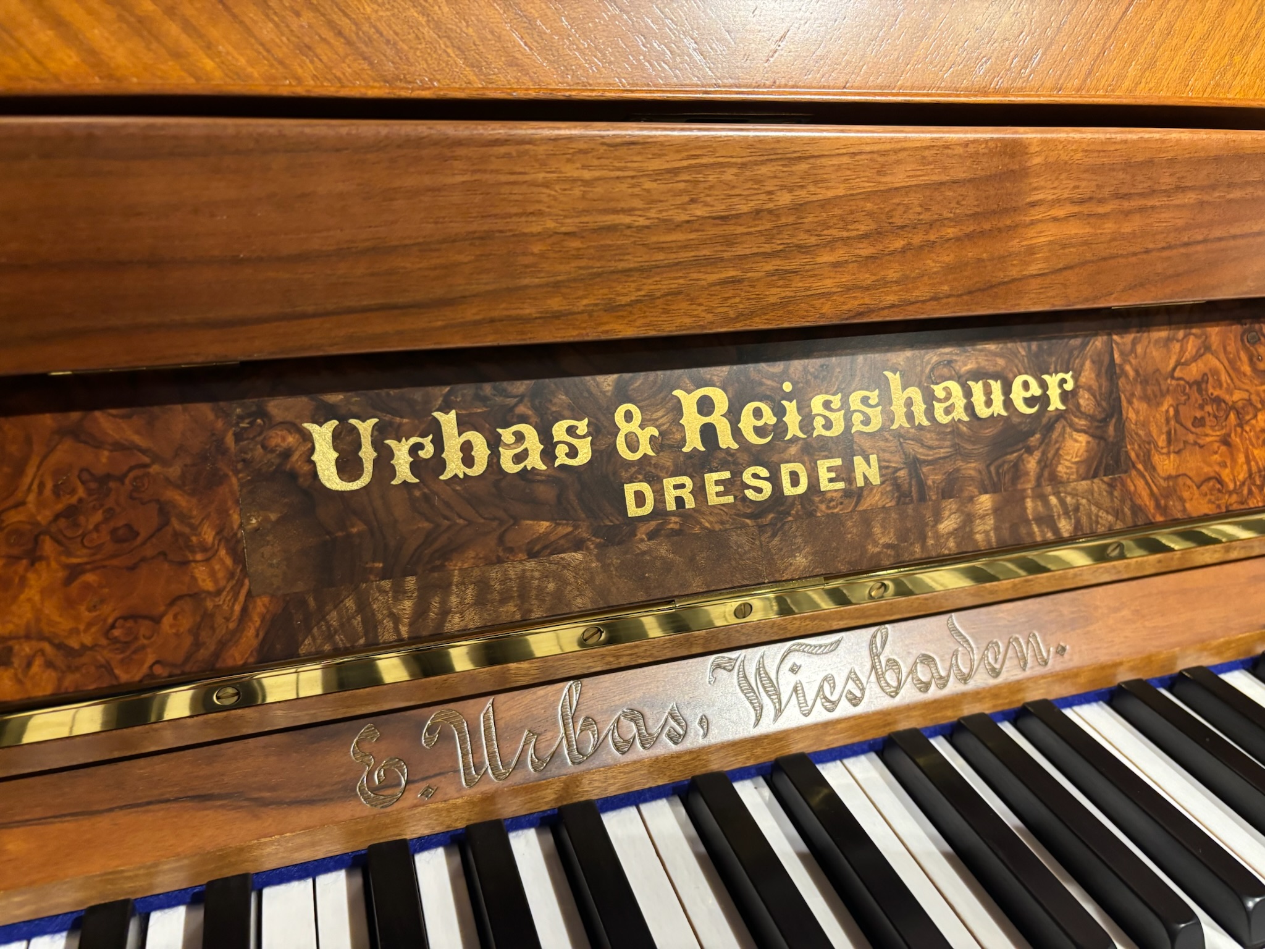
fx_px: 950
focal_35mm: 26
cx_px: 632
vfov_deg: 53.1
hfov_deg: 67.3
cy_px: 474
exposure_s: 1/50
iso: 320
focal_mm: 5.96
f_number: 1.6
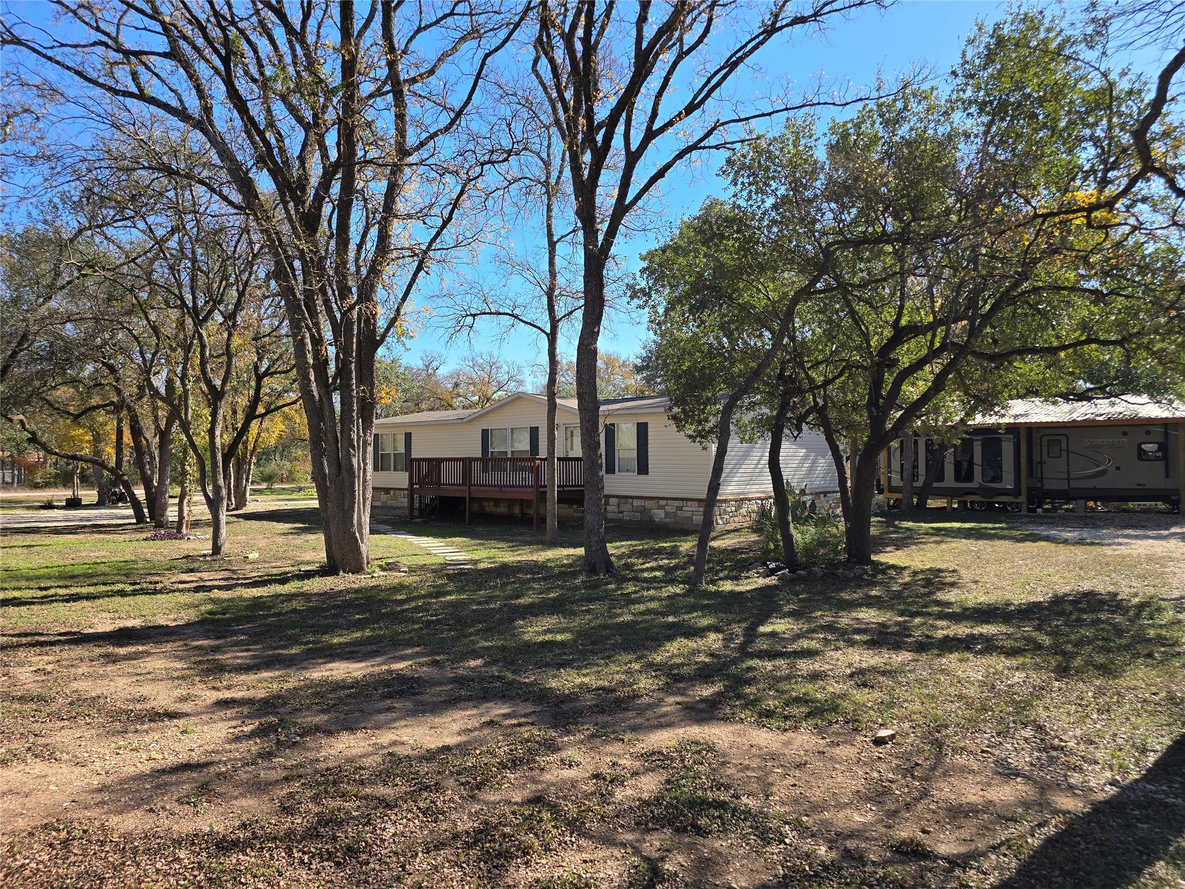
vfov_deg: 58.9
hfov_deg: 73.9
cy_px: 444
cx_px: 592
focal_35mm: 23
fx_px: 787
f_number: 1.7
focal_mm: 6.3
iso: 12
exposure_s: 1/370
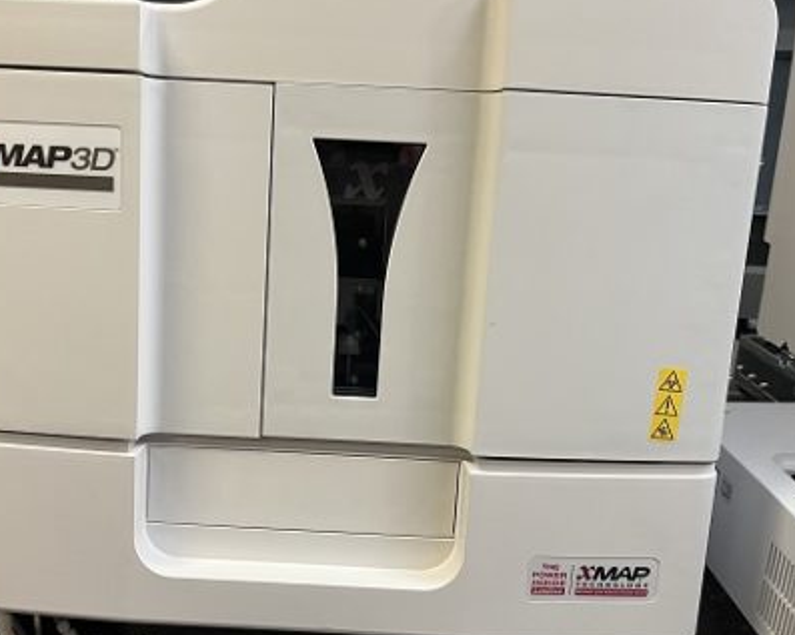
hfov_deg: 55.2
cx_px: 314
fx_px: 752
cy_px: 297
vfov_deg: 45.7
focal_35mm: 32
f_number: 1.6
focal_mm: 5.1
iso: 200
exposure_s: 1/60
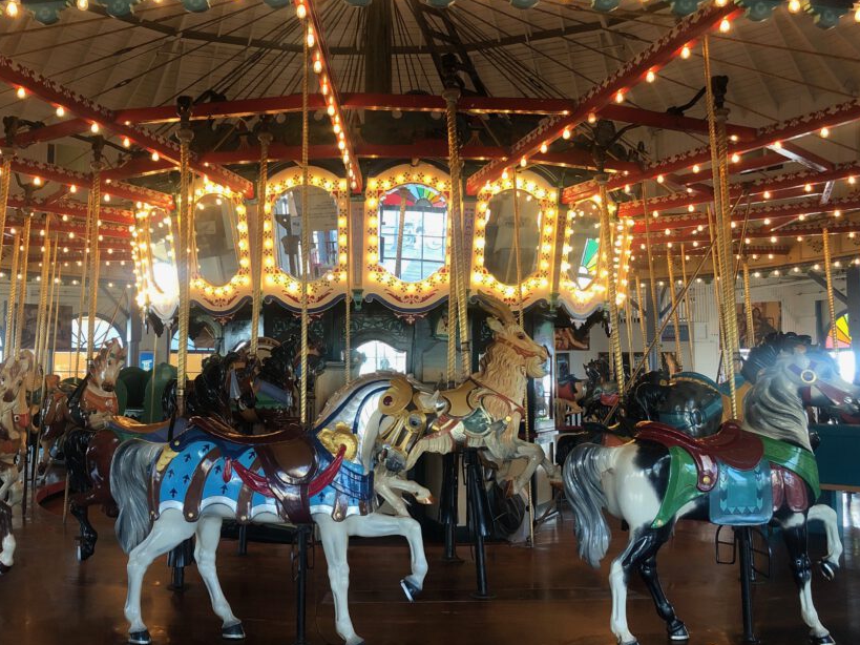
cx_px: 349
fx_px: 869
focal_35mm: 35
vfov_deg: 40.7
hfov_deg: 52.3
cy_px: 313
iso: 25
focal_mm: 3.99
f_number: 1.8
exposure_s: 1/30
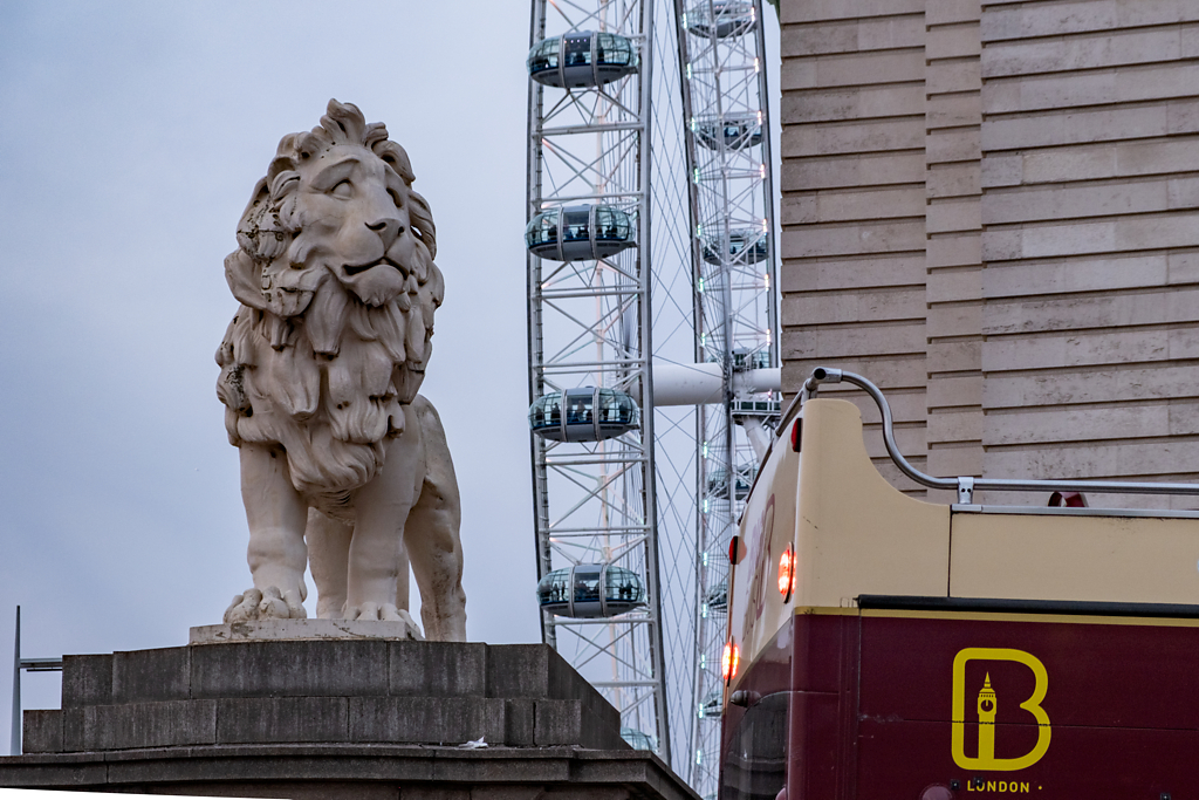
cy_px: 400
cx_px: 600
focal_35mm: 83
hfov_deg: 24.5
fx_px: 2765
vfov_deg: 16.5
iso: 640
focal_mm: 55
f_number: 5
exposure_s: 1/30
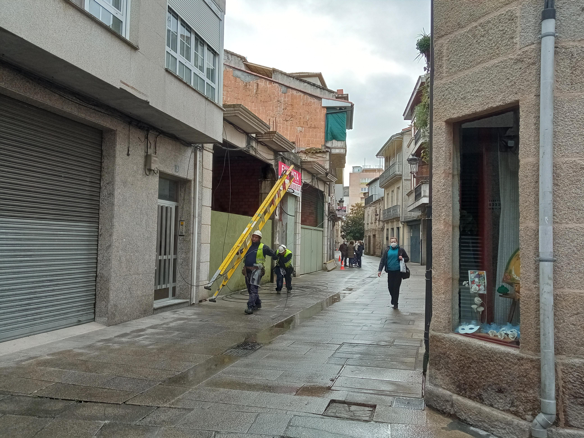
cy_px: 219
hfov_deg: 65.3
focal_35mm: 27
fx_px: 456
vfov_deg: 51.4
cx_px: 292
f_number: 2.2
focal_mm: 3.79
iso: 110
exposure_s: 1/1464
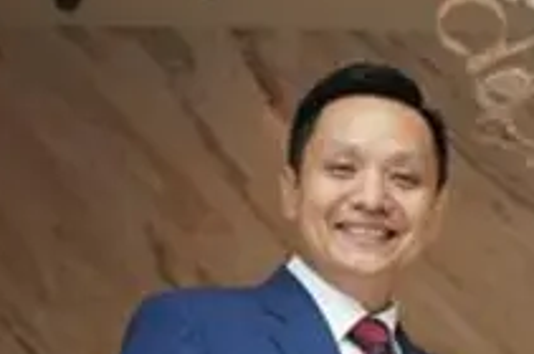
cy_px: 341
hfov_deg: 11.3
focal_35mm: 174
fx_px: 2577
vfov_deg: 7.8
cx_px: 845
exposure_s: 1/100
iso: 1250
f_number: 5.6
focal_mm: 47
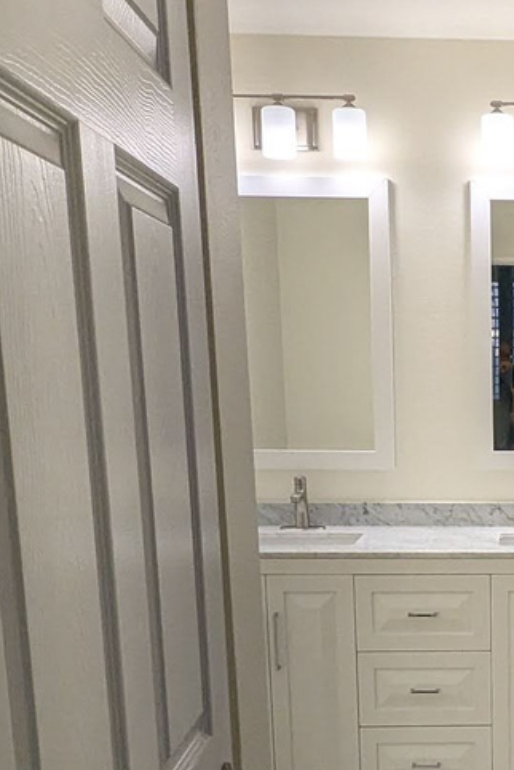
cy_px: 610
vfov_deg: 36.3
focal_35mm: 53
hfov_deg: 23.8
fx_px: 1133
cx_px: 581
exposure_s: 1/348
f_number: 2.2
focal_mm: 2.35
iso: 58
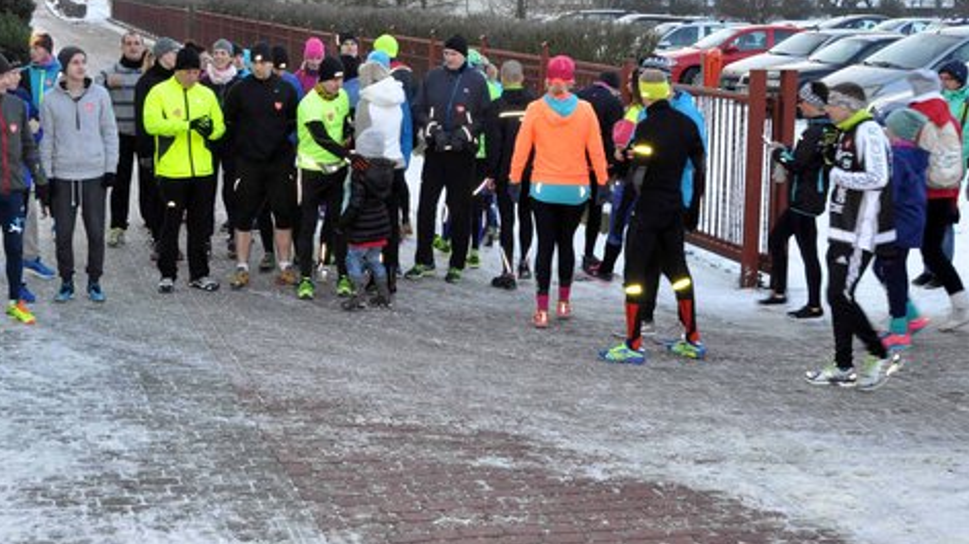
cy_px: 218
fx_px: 1611
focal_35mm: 63
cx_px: 390
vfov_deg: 19.1
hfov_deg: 33.4
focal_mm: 29
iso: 800
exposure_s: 1/60
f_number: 13
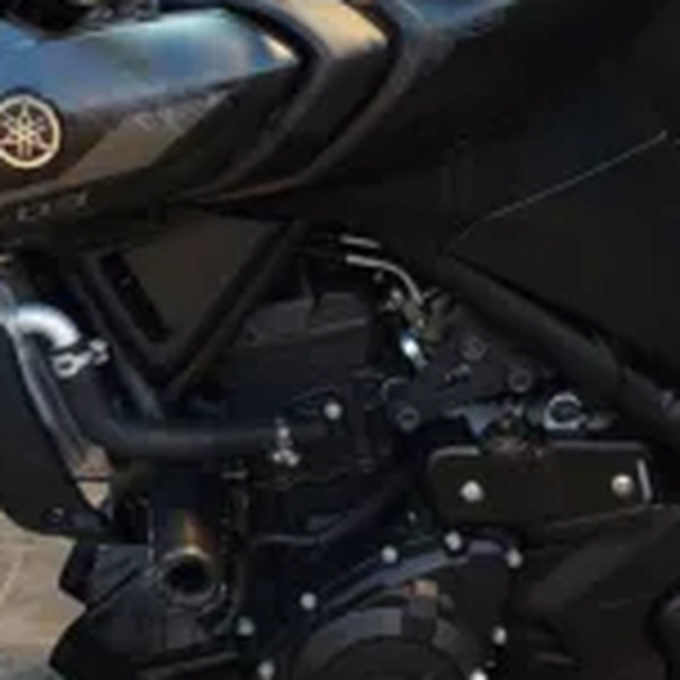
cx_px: 68
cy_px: 113
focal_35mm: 54
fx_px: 1200
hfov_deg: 30.3
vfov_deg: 30.7
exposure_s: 1/50
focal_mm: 5.06
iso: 320
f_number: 1.8
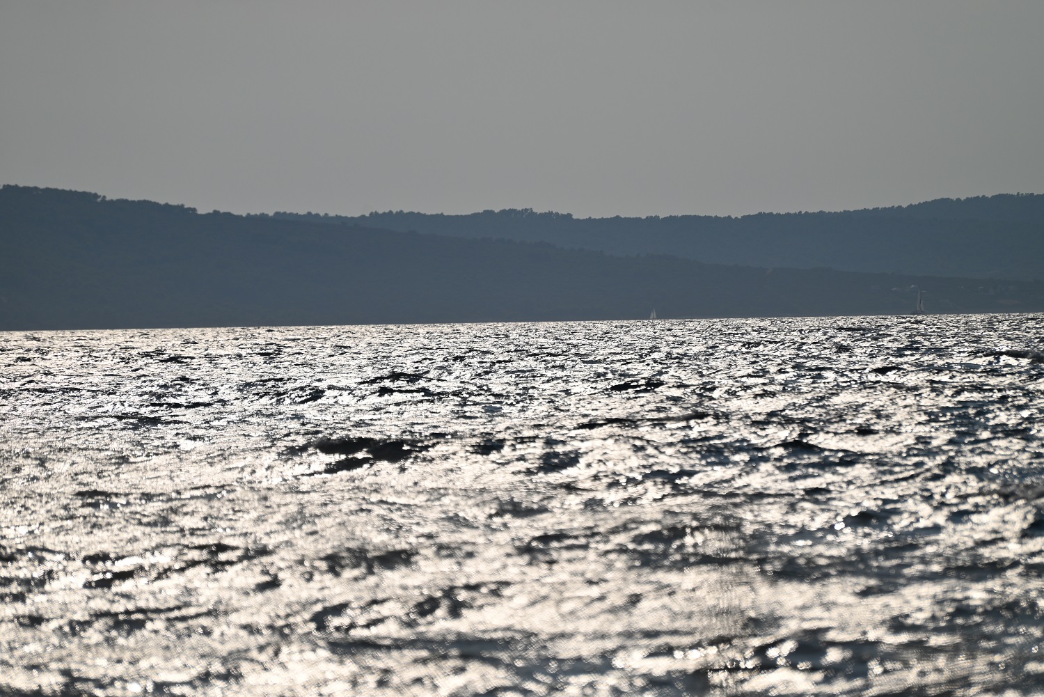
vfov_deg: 4.6
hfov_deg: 6.9
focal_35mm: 300
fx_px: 8702
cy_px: 348
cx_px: 522
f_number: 5.6
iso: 140
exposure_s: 1/8000
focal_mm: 300
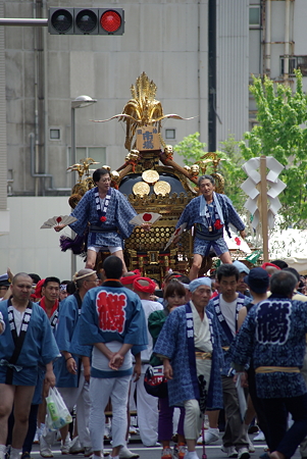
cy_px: 230
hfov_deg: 4.4
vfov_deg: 6.5
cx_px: 154
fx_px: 4020
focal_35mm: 315
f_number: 5.6
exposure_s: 1/500
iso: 250
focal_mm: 210
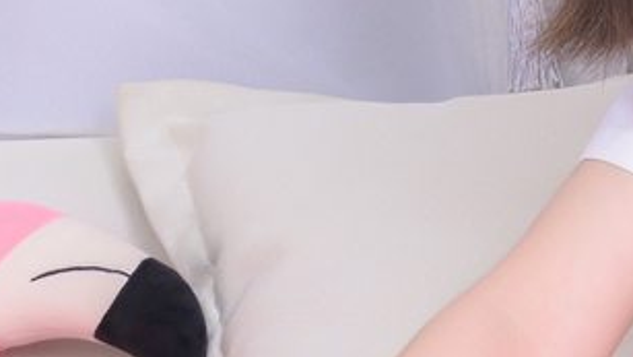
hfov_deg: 7.5
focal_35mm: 286
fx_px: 4802
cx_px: 792
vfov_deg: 4.2
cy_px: 654
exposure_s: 1/160
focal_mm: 43
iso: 500
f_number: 8
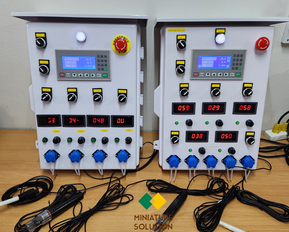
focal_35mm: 27
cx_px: 142
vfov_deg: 53.2
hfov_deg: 64.1
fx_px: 231
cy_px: 119
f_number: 1.8
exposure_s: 1/100
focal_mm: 6.4
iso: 500
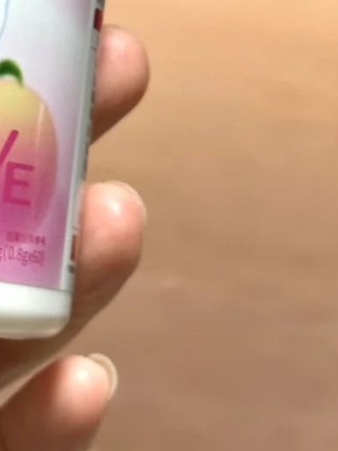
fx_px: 1719
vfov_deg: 14.7
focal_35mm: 132
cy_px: 4
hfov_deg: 11.0
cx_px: -80
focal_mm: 6.86
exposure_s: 1/60
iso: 125
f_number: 1.78
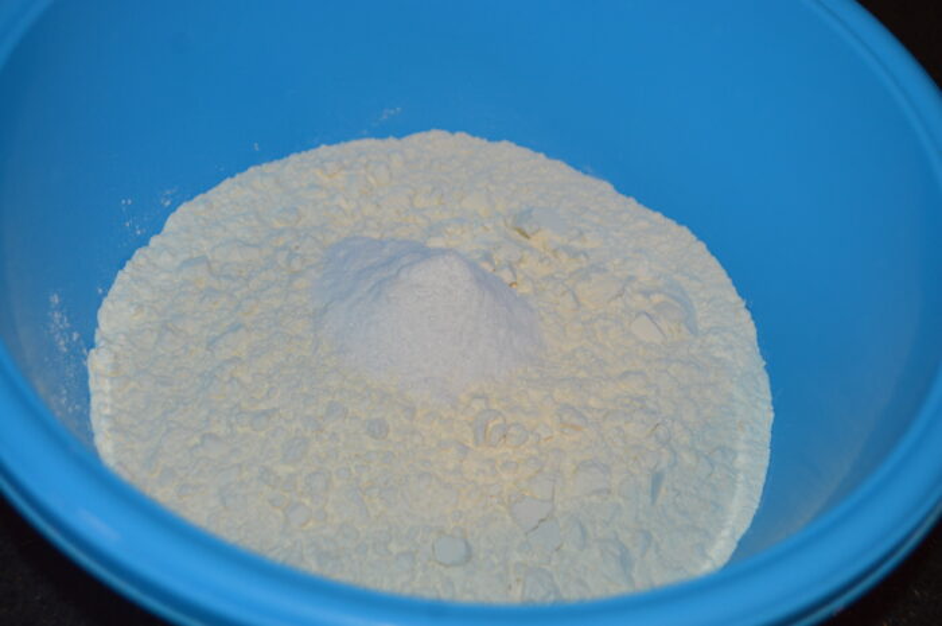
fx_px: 1333
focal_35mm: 51
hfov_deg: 38.9
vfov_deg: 26.4
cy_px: 313
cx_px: 471
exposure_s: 1/60
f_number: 5
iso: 400
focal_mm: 34
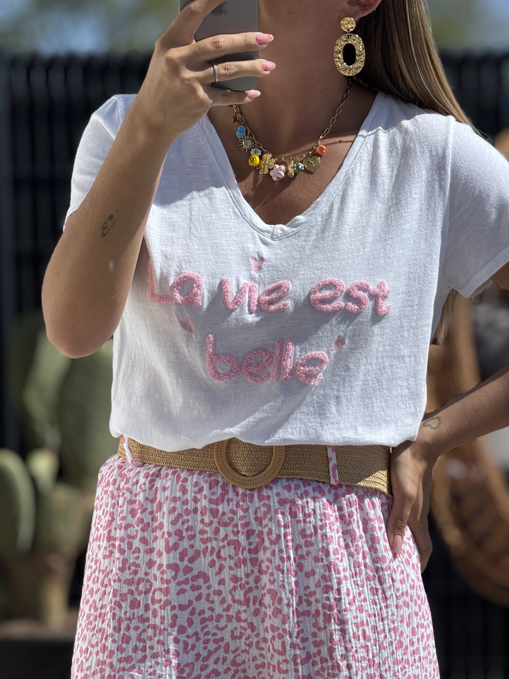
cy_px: 340
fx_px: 2353
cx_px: 254
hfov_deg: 12.3
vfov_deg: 16.4
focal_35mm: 120
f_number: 2.8
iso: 50
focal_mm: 15.66
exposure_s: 1/1577
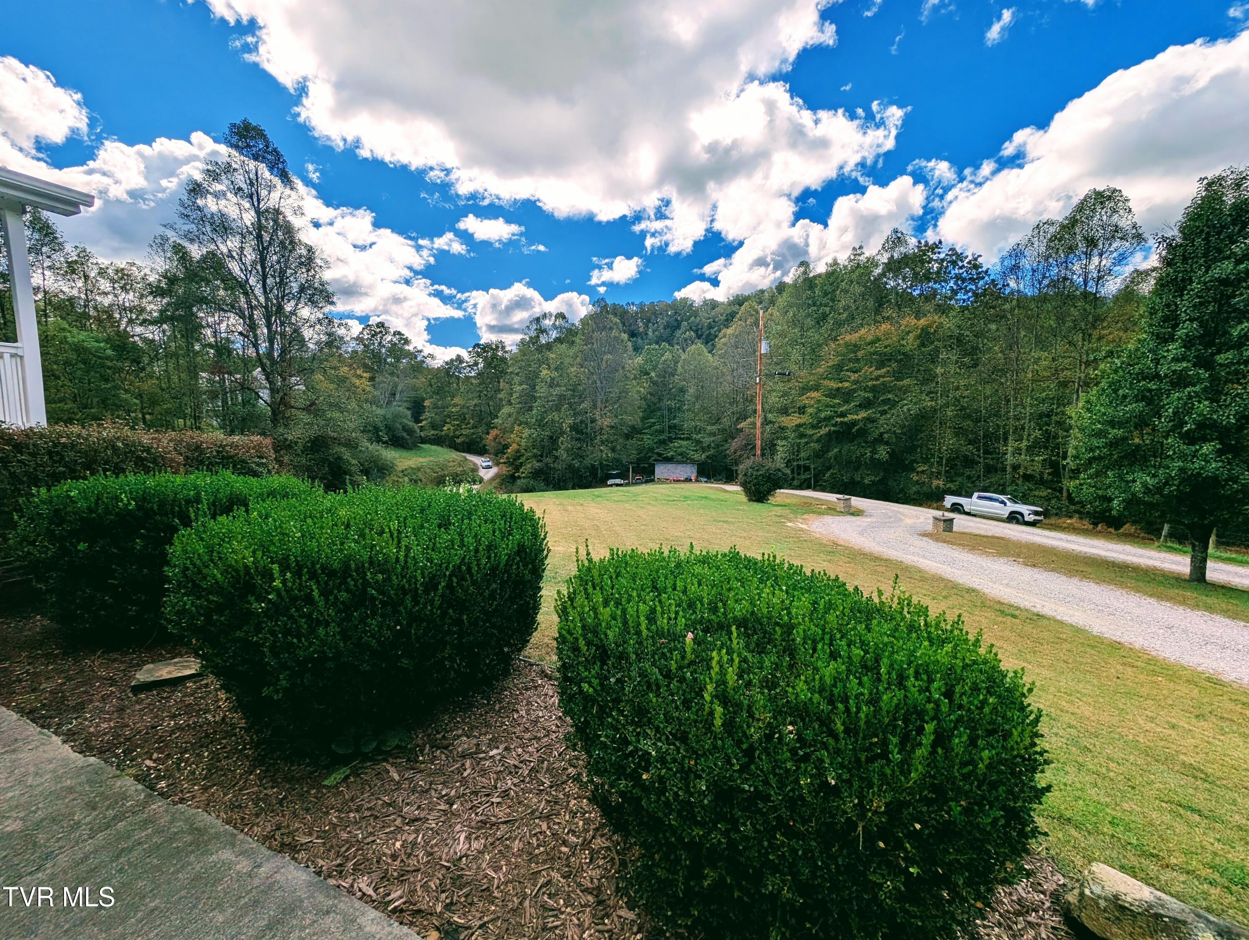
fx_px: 434
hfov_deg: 110.5
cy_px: 470
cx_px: 624
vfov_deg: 94.6
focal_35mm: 12
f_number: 1.95
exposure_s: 1/3049
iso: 34
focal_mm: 2.23
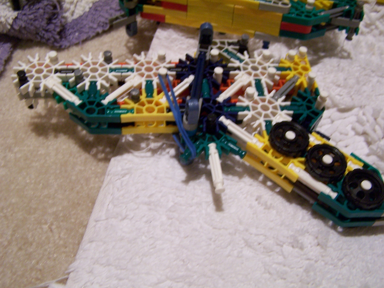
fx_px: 422
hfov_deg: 49.0
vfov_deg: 37.7
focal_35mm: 38
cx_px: 192
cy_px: 144
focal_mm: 6.3
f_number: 2.8
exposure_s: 1/15
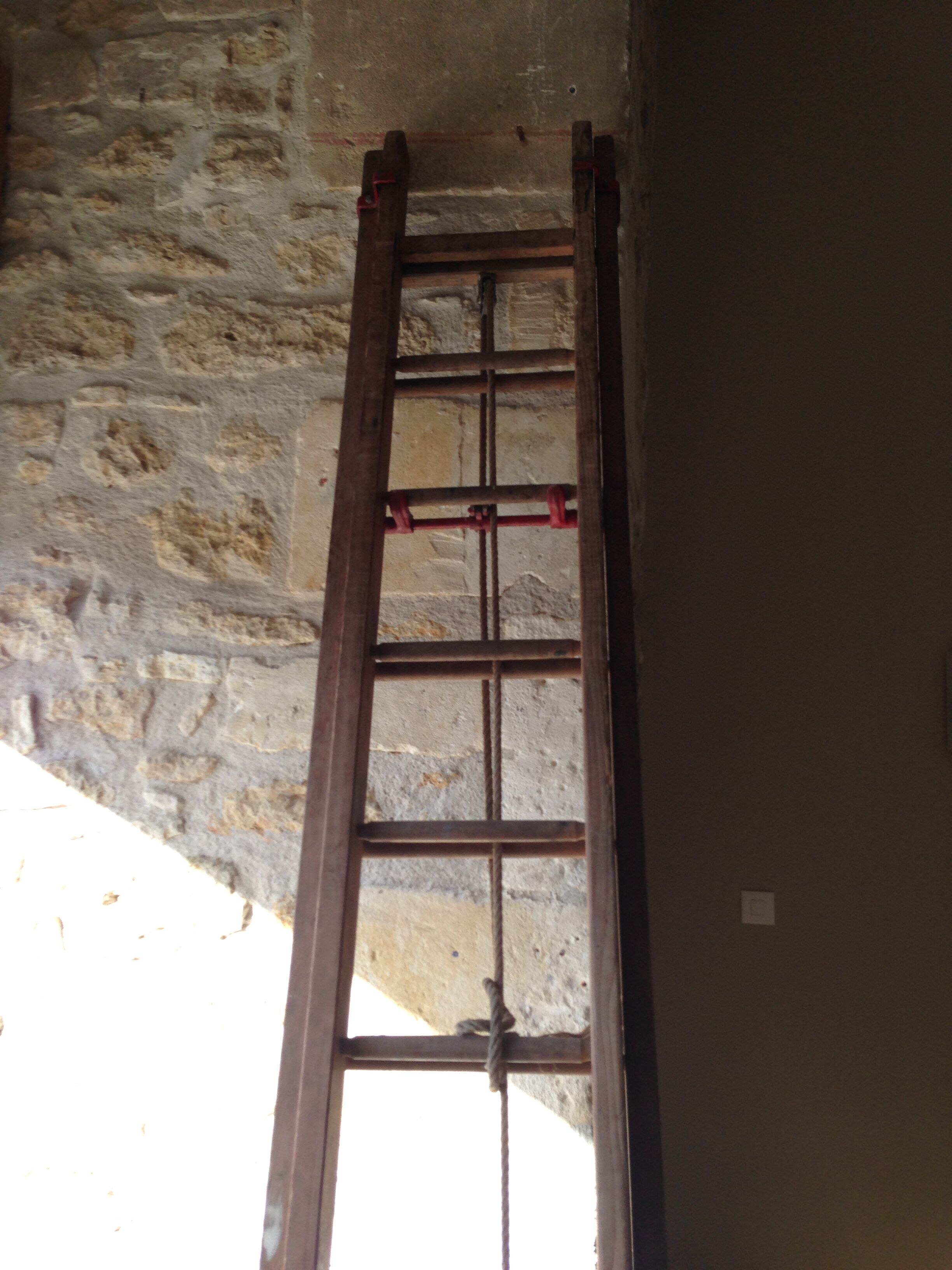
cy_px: 635
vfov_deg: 55.4
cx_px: 476
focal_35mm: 33
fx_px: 1210
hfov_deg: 42.9
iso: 50
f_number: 2.4
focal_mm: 4.12
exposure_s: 1/242
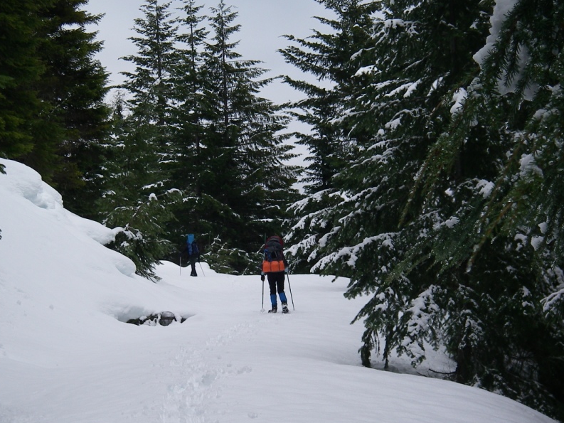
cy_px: 259
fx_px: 1515
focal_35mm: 93
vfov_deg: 15.9
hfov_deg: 21.0
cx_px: 217
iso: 64
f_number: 3.8
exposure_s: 1/125
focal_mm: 11.9
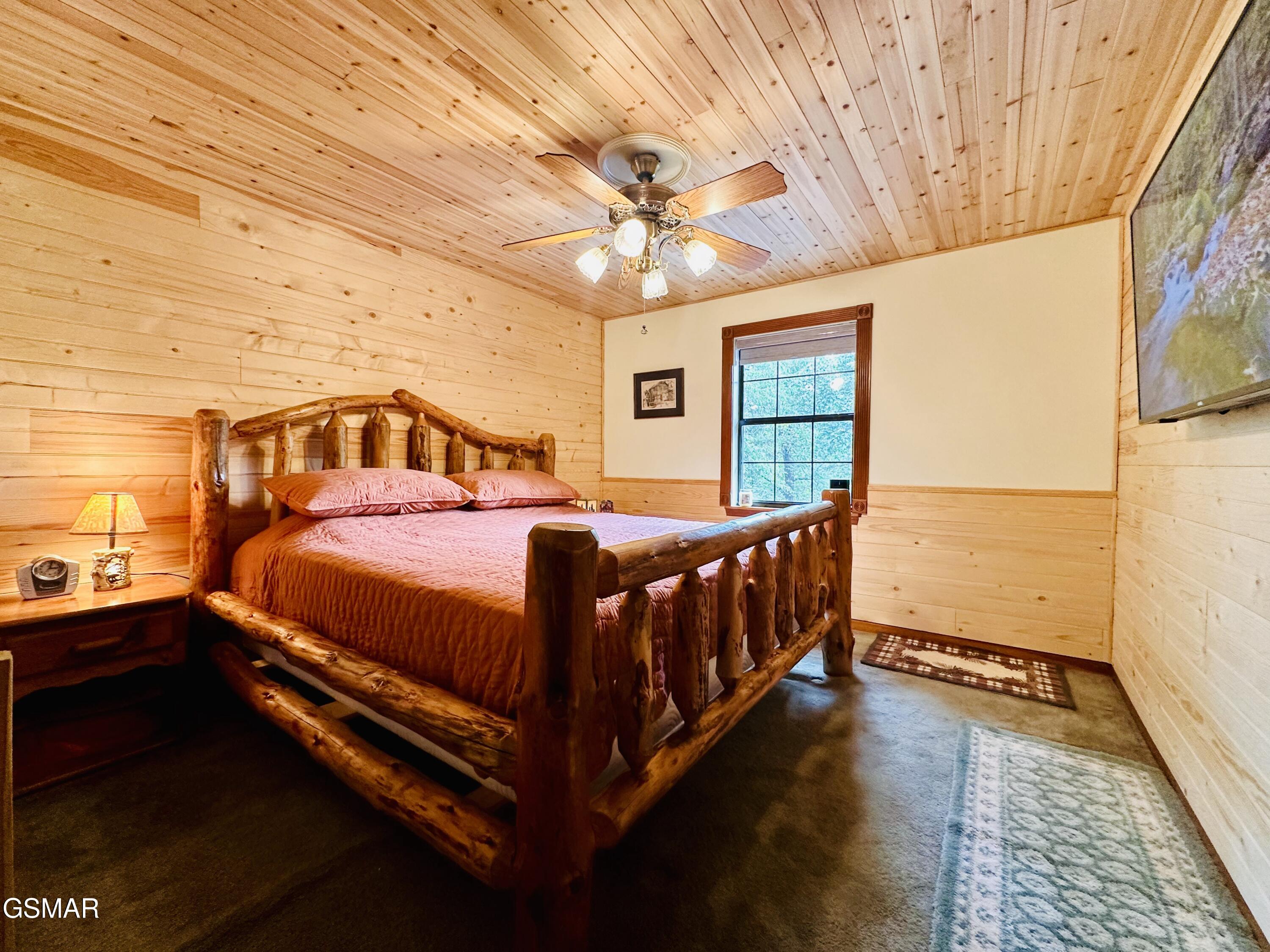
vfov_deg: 85.7
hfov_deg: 102.1
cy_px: 476
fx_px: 514
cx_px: 635
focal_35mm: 14
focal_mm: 2.22
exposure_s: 1/120
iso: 320
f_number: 2.2
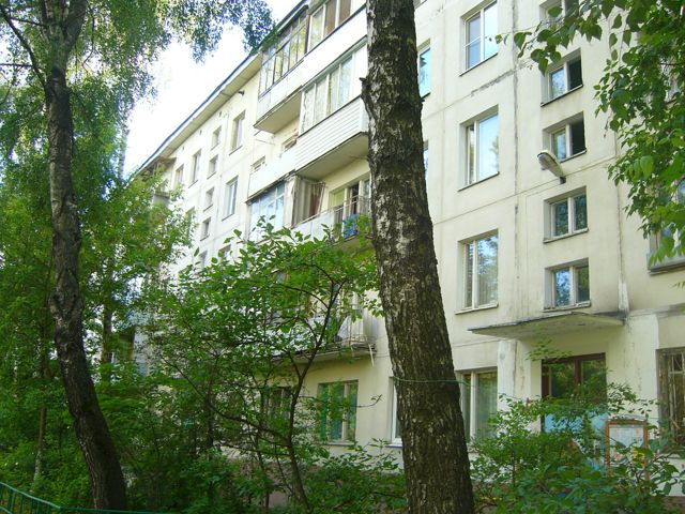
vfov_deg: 40.7
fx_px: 693
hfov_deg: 52.6
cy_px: 257
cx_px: 342
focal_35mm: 35
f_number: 2.8
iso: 50
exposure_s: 1/80
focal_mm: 5.8
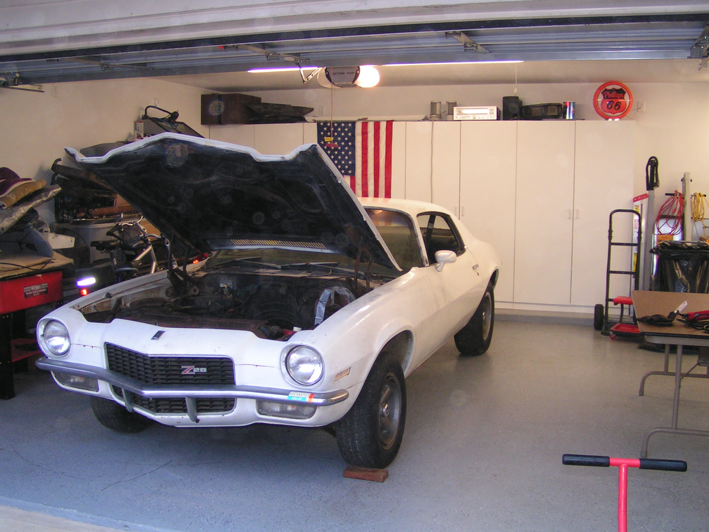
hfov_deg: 49.0
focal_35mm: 38
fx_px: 778
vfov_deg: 37.7
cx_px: 354
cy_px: 266
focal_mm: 5.8
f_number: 2.8
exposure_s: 1/40
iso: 125
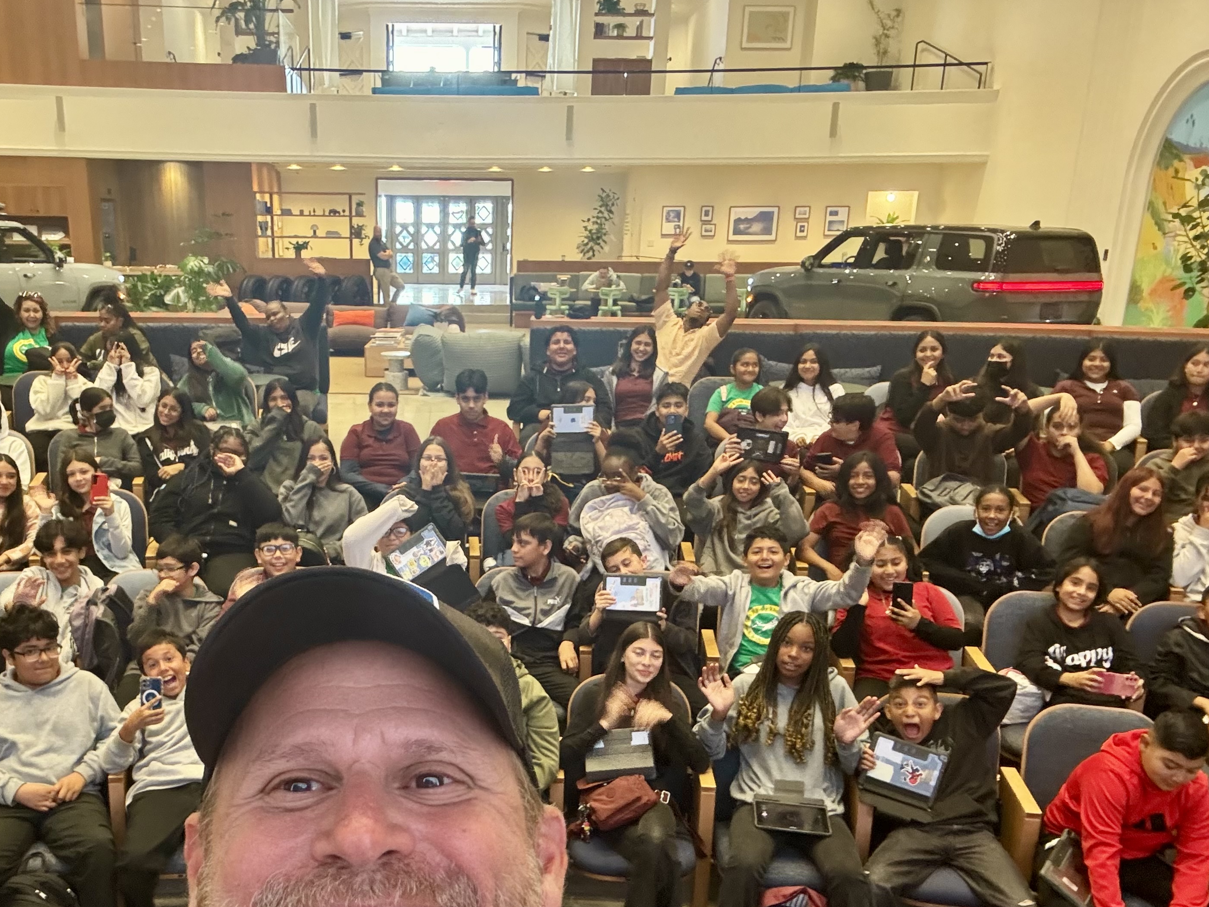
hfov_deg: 54.7
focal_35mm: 33
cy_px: 633
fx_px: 1153
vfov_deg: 42.1
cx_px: 448
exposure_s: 1/34
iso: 320
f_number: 1.9
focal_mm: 2.69
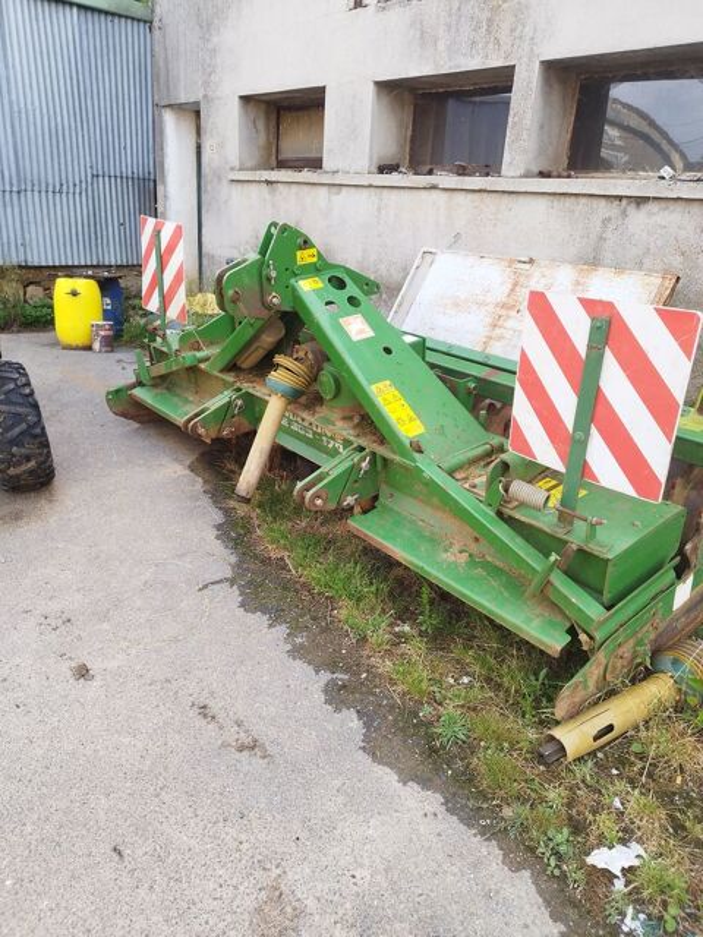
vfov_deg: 71.6
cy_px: 468
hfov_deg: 56.8
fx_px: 650
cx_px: 352
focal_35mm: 24
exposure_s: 1/100
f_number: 1.89
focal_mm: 5.89
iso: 100
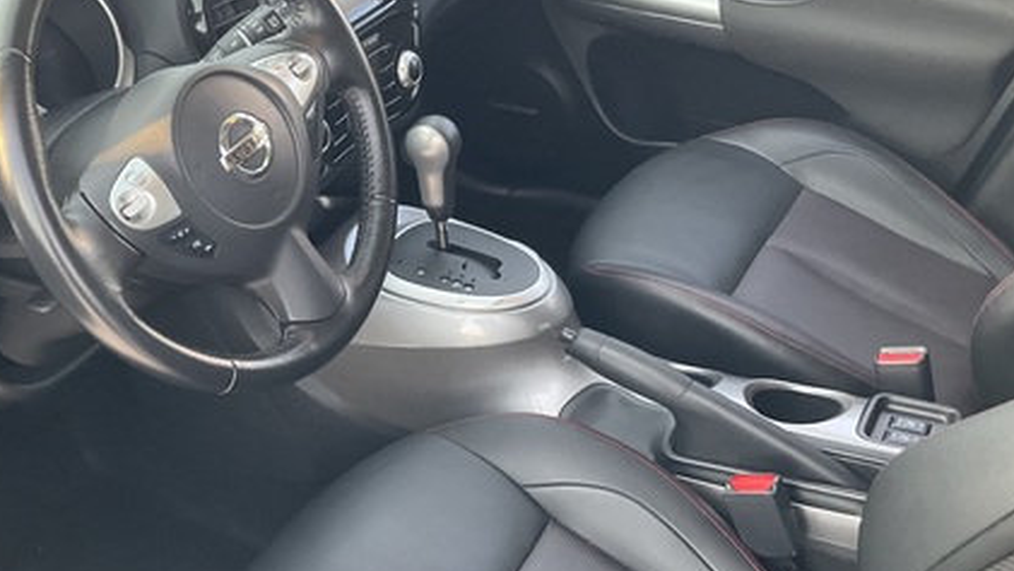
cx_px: 407
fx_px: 1291
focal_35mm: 48
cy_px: 335
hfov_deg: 42.7
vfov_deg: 24.9
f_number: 1.8
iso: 80
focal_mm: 3
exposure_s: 1/60
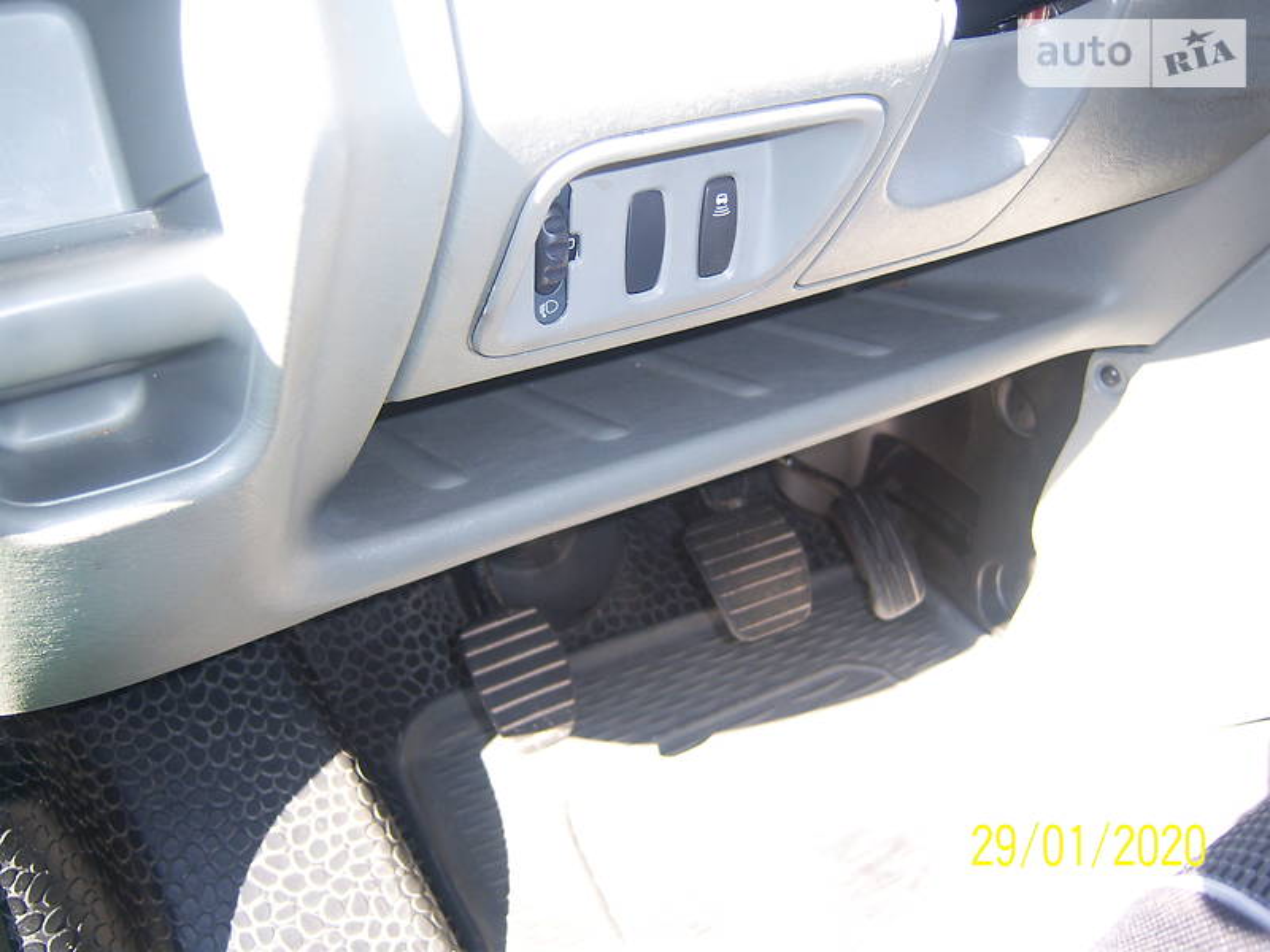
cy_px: 476
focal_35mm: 36
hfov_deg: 51.4
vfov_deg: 39.7
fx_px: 1321
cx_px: 635
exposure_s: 1/60
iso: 80
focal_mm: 7.5
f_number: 2.8
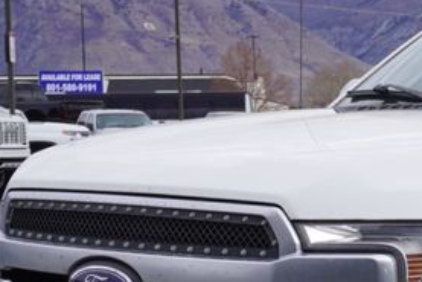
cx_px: 664
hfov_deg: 12.1
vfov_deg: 8.5
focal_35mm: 161
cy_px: 341
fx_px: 1886
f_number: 9
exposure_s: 1/100
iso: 100
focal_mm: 29
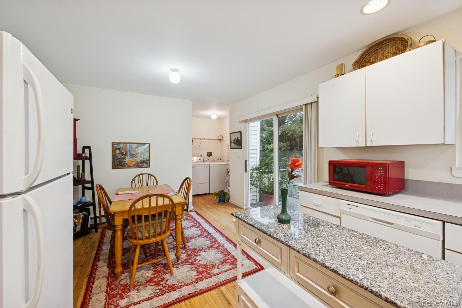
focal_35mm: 14
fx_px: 180
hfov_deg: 104.3
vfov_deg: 81.2
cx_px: 231
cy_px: 154
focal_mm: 14
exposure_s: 1/13
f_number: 8
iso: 800
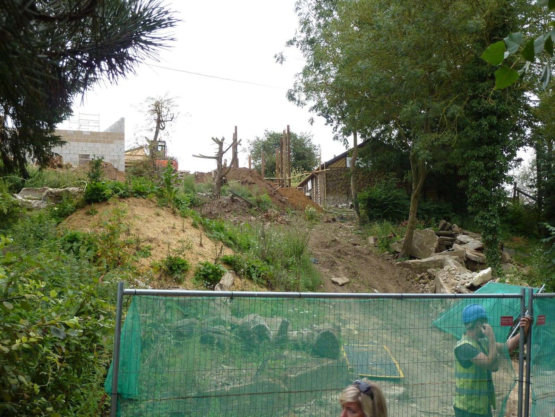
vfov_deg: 30.3
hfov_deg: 39.7
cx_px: 278
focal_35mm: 48
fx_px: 770
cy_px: 208
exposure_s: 1/80
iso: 80
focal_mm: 7.9
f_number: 3.8
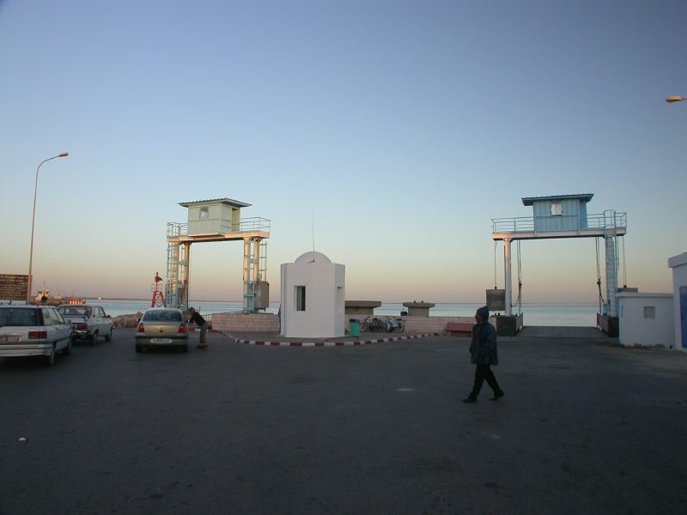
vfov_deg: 37.7
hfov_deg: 49.0
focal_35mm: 38
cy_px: 258
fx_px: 754
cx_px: 344
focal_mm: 7.85
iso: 100
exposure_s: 1/66.9
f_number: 3.7
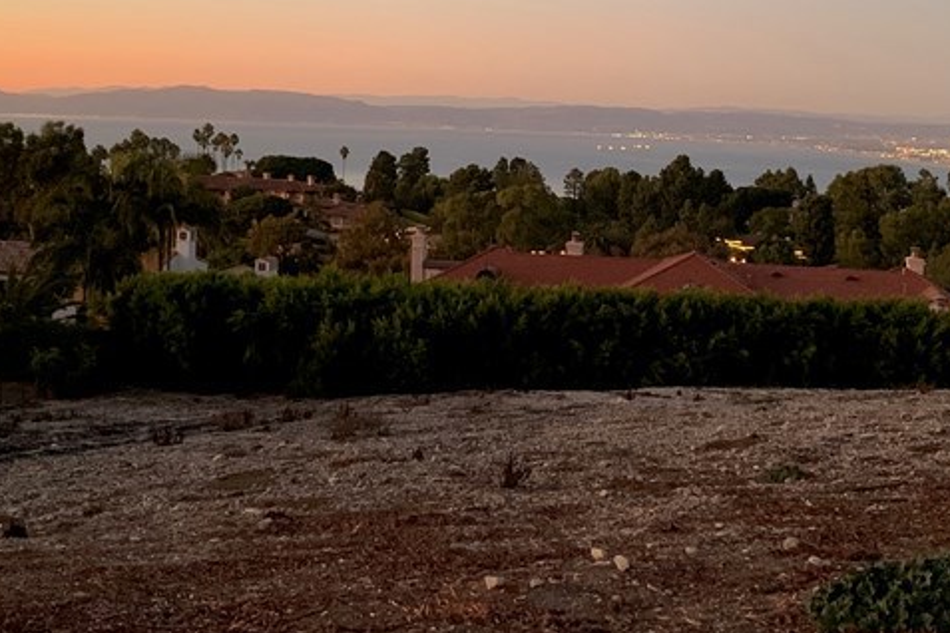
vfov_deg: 23.2
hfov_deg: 34.4
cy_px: 159
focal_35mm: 58
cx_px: 530
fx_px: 1530
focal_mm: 4.25
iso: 400
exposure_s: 1/31
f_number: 1.8
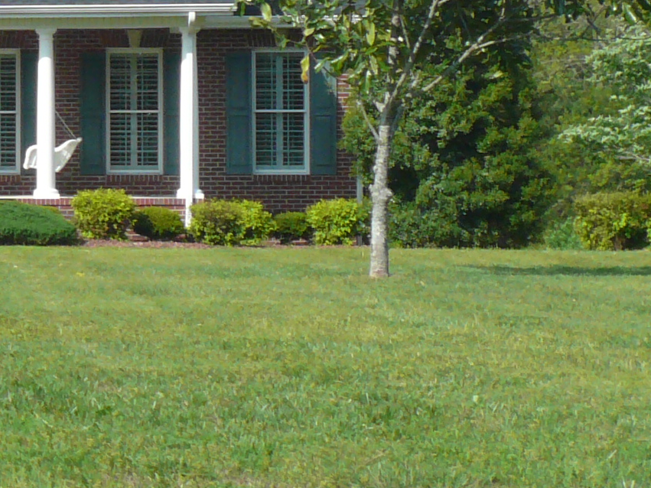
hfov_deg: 11.3
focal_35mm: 166
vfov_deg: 8.9
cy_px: 110
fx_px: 3121
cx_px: -409
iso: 100
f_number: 10
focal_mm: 7.5
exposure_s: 1/125
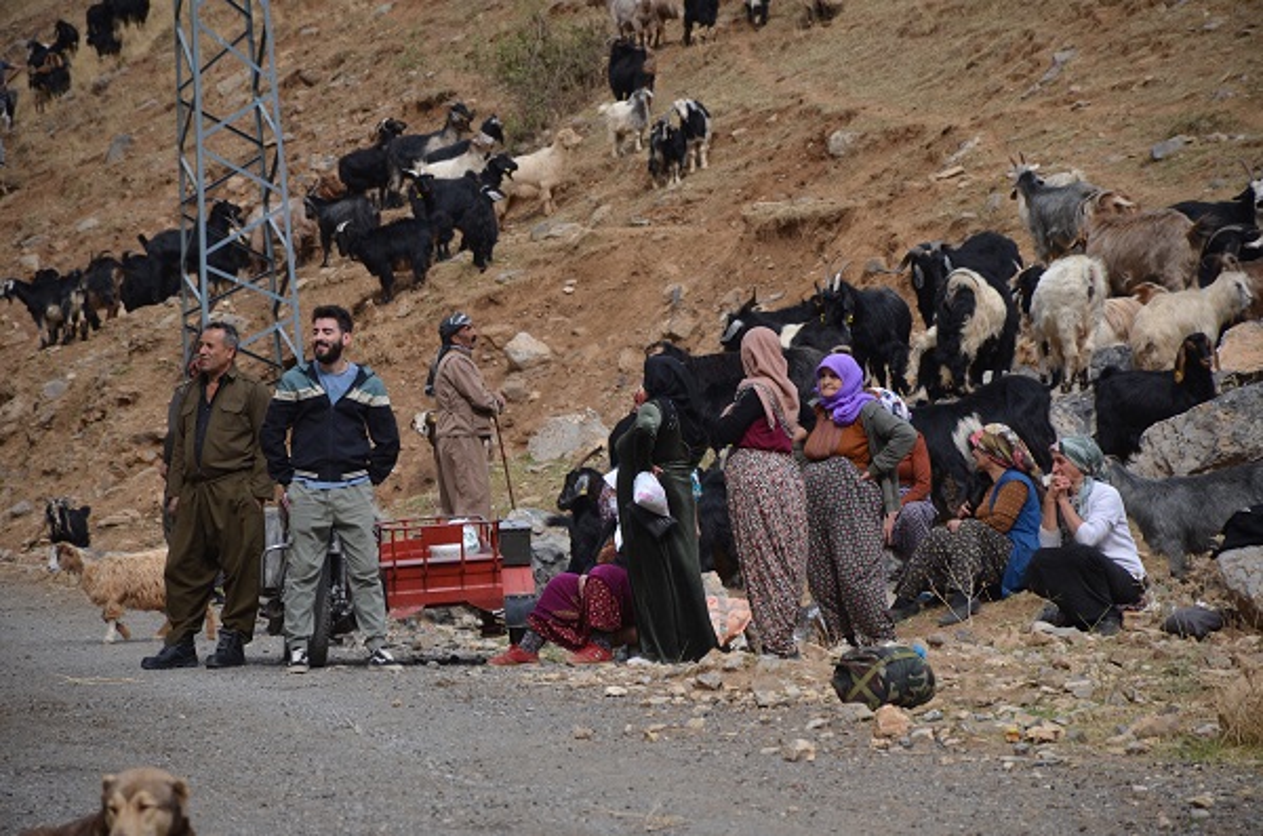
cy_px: 418
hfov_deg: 9.8
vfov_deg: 6.5
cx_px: 632
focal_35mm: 210
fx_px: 7350
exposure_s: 1/500
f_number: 5.6
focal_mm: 140
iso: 200
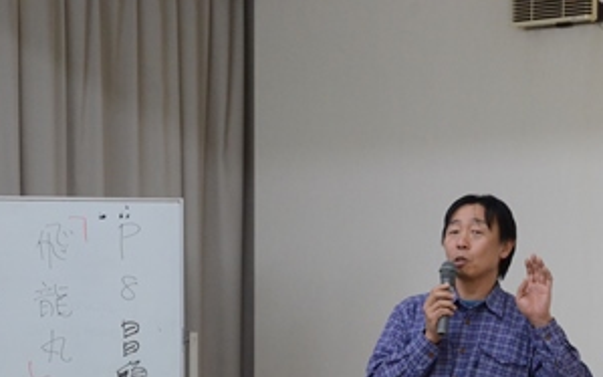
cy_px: 333
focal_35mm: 204
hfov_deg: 10.3
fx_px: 3353
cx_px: 317
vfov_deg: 6.4
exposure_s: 1/50
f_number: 10
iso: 2500
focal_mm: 80
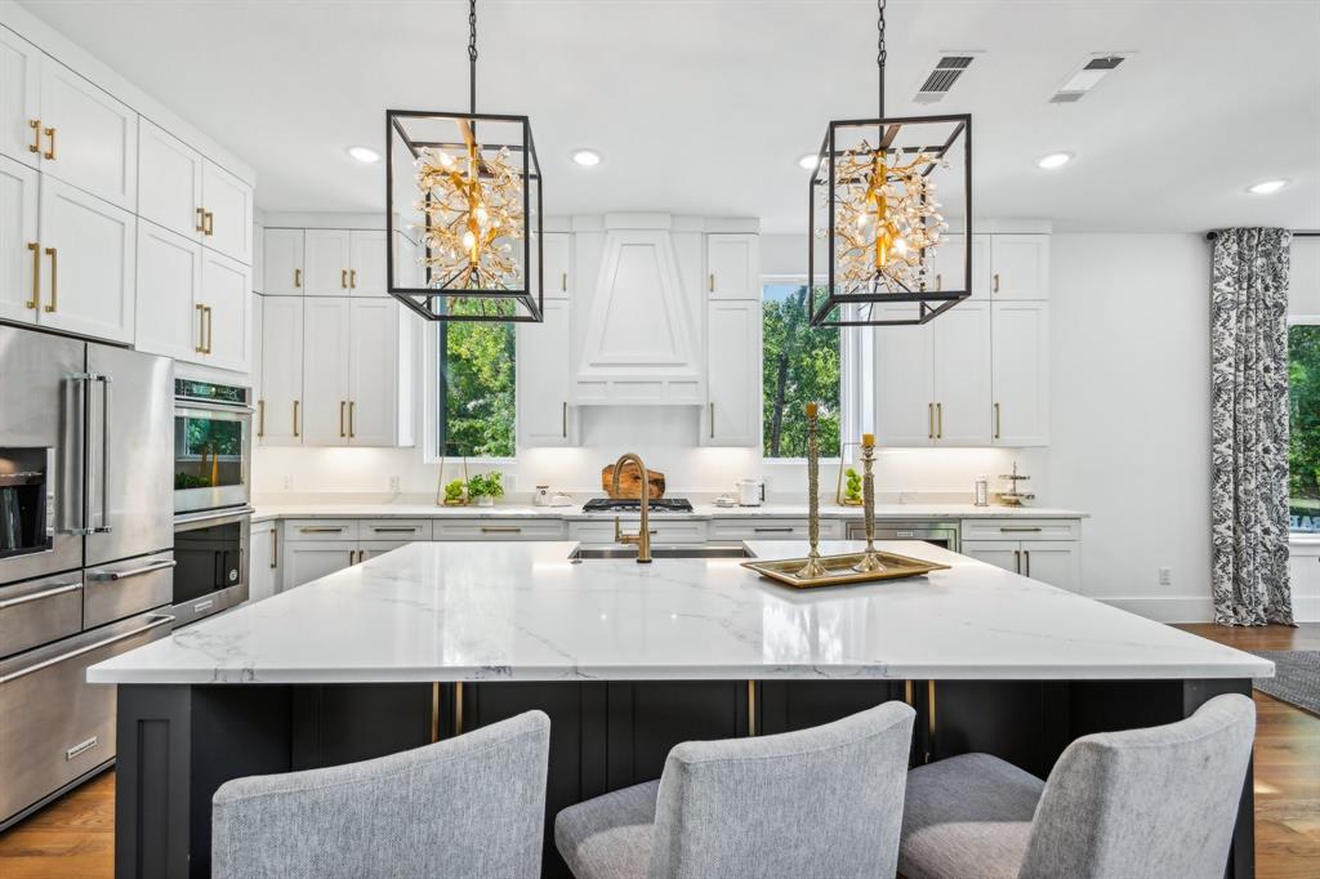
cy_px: 440
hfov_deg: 96.8
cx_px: 660
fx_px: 586
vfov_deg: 73.7
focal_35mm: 16
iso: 400
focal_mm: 16
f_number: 8
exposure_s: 1/60
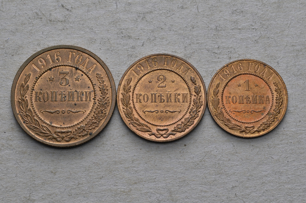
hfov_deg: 24.7
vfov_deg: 16.5
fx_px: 700
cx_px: 153
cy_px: 102
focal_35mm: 82
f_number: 14
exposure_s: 1/250
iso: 400
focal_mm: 55
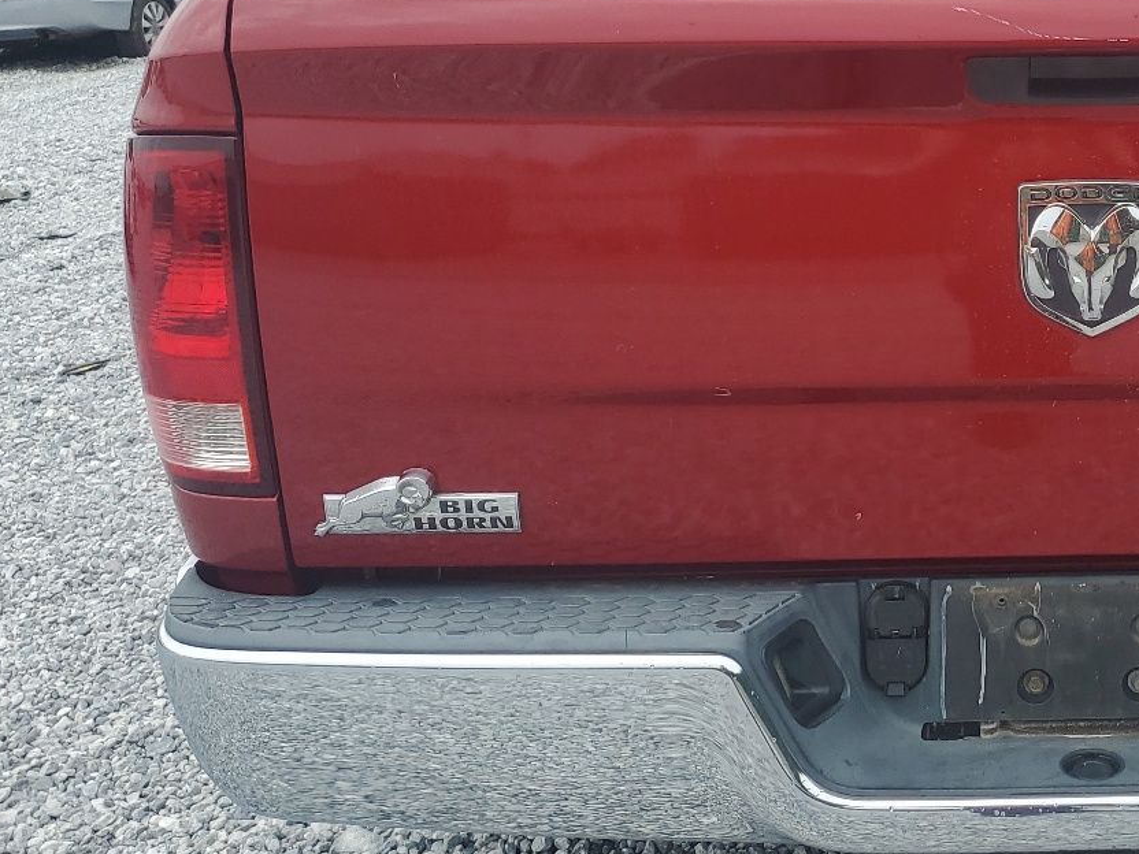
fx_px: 1645
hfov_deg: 35.8
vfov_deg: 28.9
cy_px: 275
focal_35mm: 50
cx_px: 1039
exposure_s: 1/1250
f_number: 1.5
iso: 50
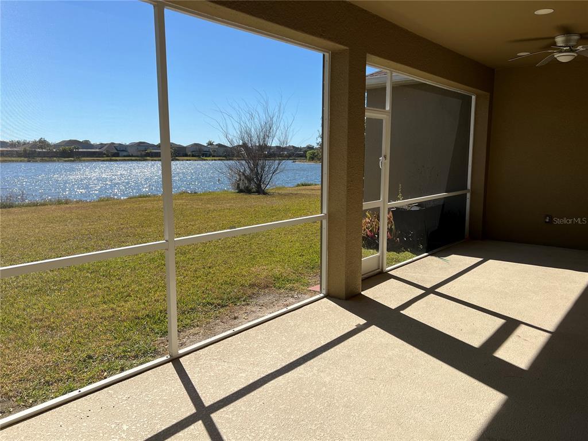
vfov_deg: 53.1
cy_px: 220
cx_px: 294
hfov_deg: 67.3
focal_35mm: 26
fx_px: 442
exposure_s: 1/3571
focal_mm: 5.7
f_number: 1.5
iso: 50
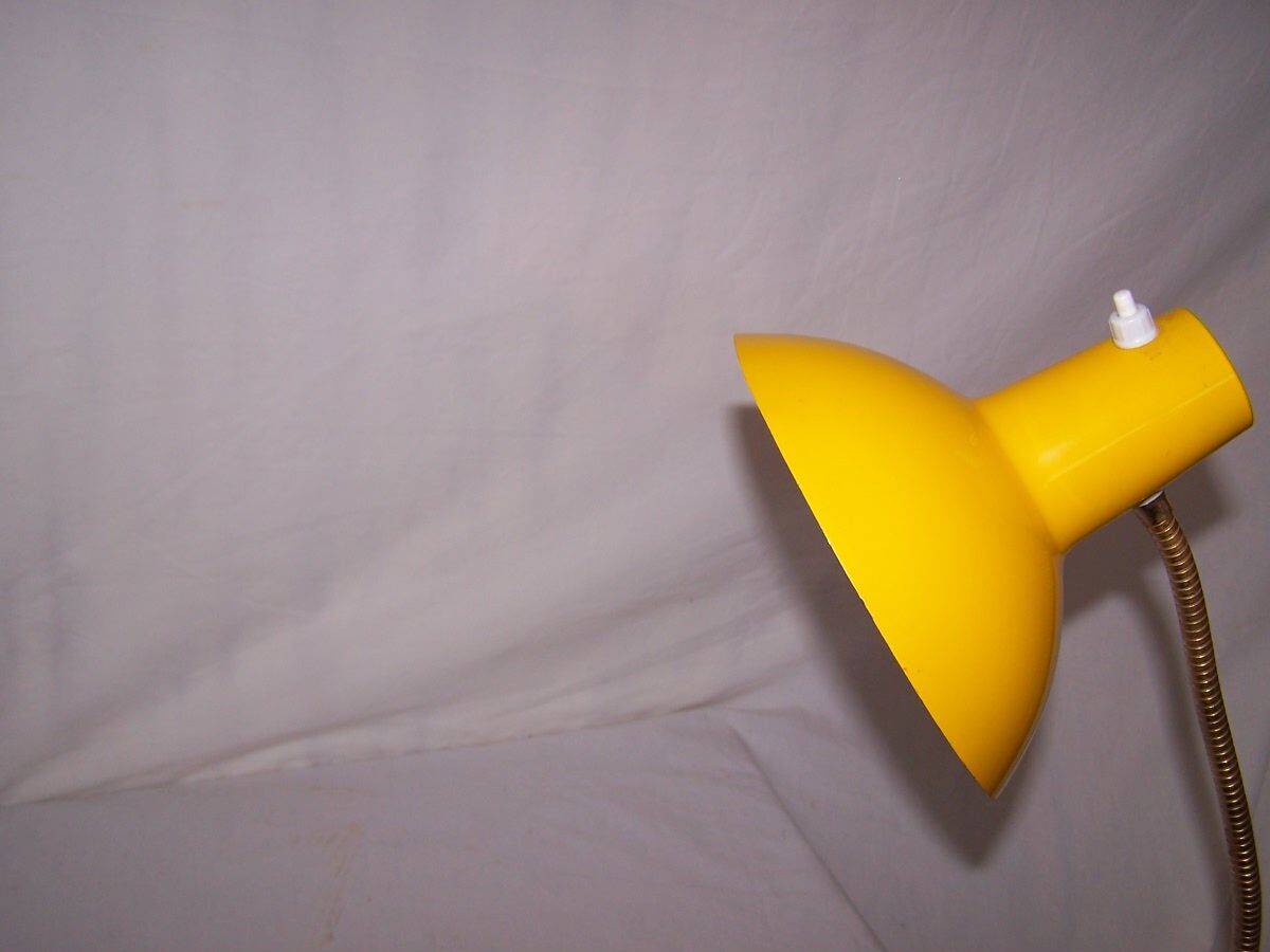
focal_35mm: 38
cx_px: 635
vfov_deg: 37.7
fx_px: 1394
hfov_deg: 49.0
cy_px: 476
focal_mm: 6.3
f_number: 2.8
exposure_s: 1/60
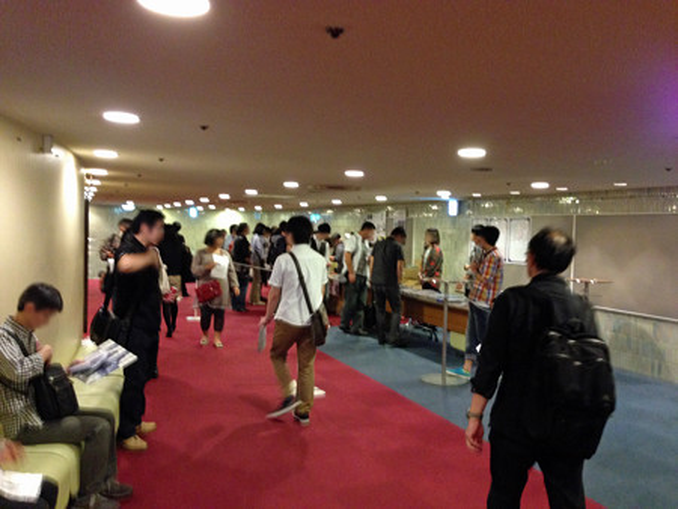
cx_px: 339
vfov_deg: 43.0
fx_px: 647
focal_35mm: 33
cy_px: 254
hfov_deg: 55.3
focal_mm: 4.12
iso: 400
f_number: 2.4
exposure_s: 1/17
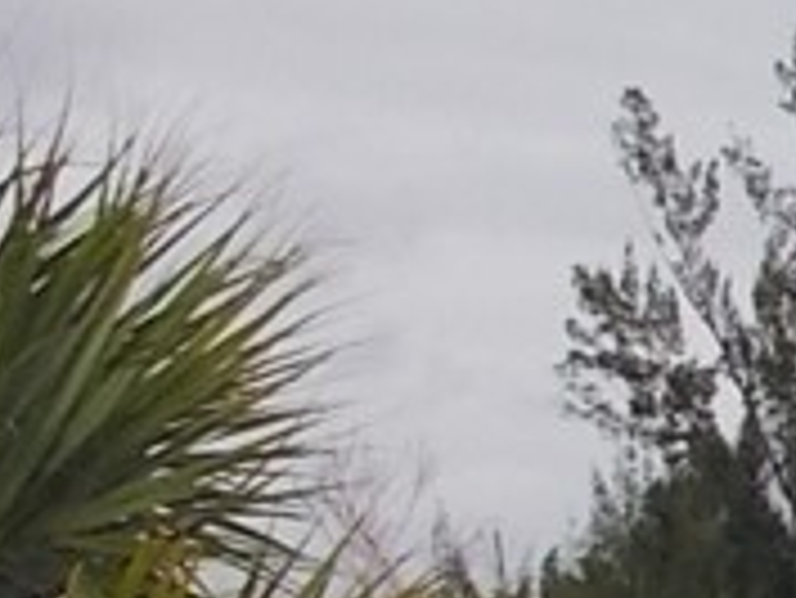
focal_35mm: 168
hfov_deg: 10.2
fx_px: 3866
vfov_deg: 8.6
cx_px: 1920
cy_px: 908
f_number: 3.3
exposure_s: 1/200
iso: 80
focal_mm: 4.1
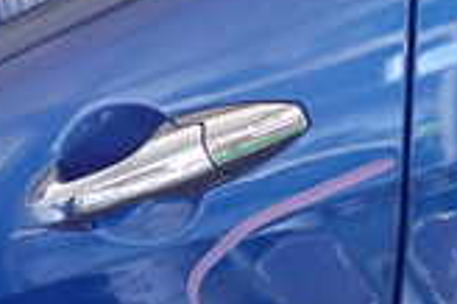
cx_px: 81
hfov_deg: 16.7
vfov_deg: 11.2
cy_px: 117
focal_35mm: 122
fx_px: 1547
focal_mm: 5.79
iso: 800
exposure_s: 1/125
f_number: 2.4
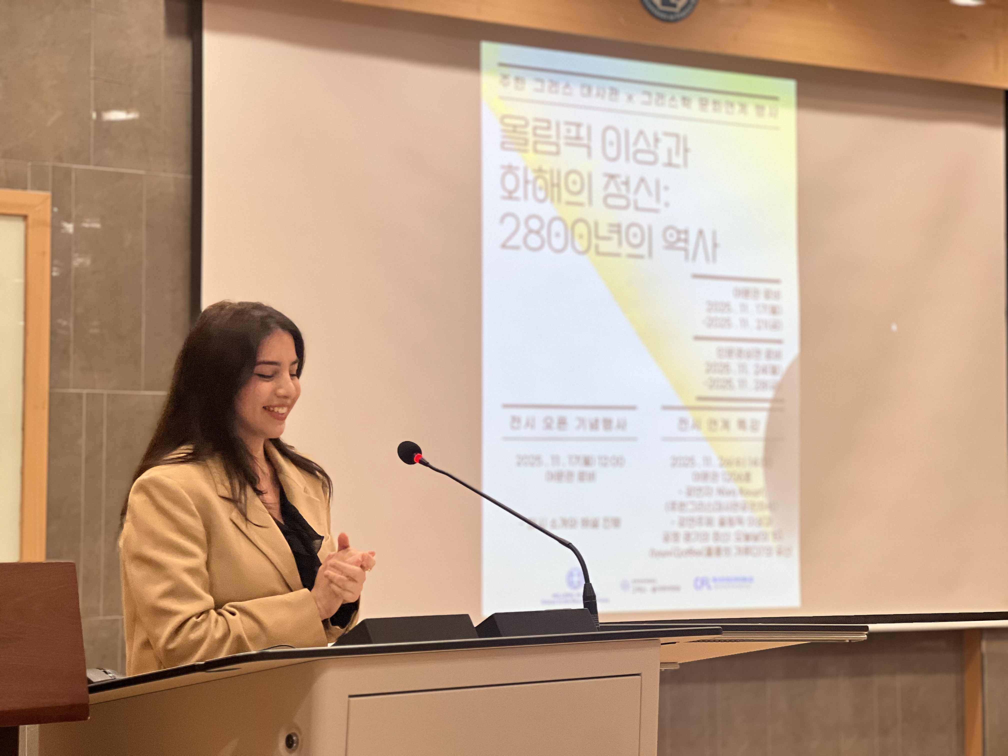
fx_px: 2242
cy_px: 378
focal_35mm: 77
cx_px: 504
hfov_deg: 25.3
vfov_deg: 19.1
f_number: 2.8
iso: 200
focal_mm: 9
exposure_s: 1/120
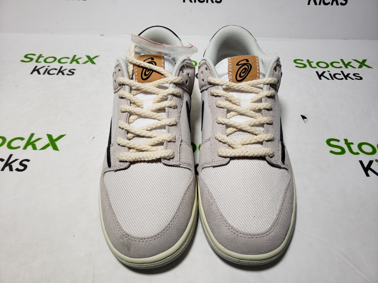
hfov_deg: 67.3
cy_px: 142
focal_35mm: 26
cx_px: 189
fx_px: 284
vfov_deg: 53.1
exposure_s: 1/594
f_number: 1.5
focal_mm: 4.3
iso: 50
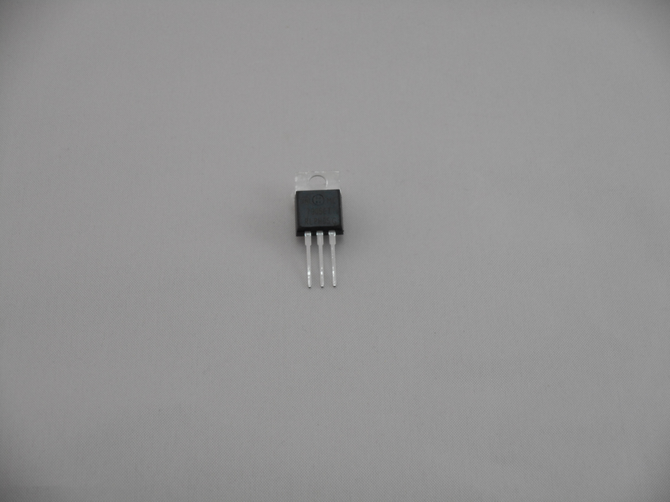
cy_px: 251
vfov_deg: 14.5
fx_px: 1974
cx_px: 335
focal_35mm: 102
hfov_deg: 19.3
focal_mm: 18.2
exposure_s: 1/60
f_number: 5.8
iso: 250
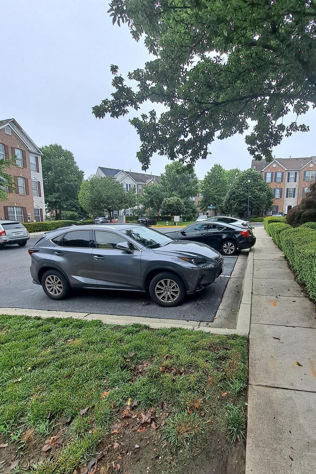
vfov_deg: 96.3
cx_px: 196
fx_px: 211
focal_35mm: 16
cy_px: 264
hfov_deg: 72.6
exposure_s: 1/433
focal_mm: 1.74
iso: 40
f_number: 2.2
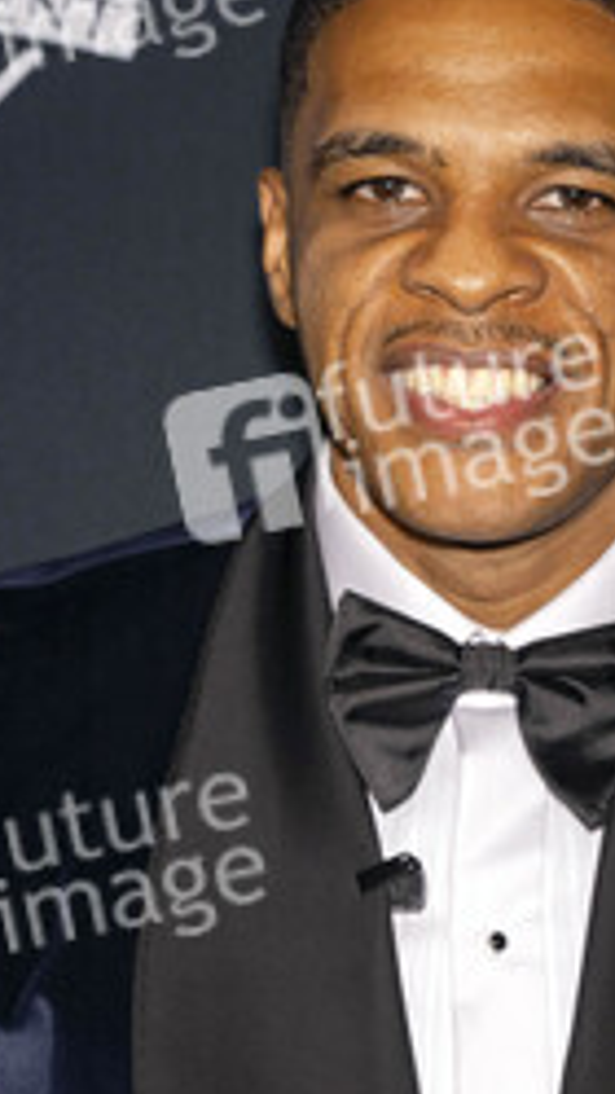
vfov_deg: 14.0
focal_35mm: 153
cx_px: 518
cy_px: 659
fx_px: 4437
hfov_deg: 7.9
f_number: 5.6
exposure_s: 1/200
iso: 800
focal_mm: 91
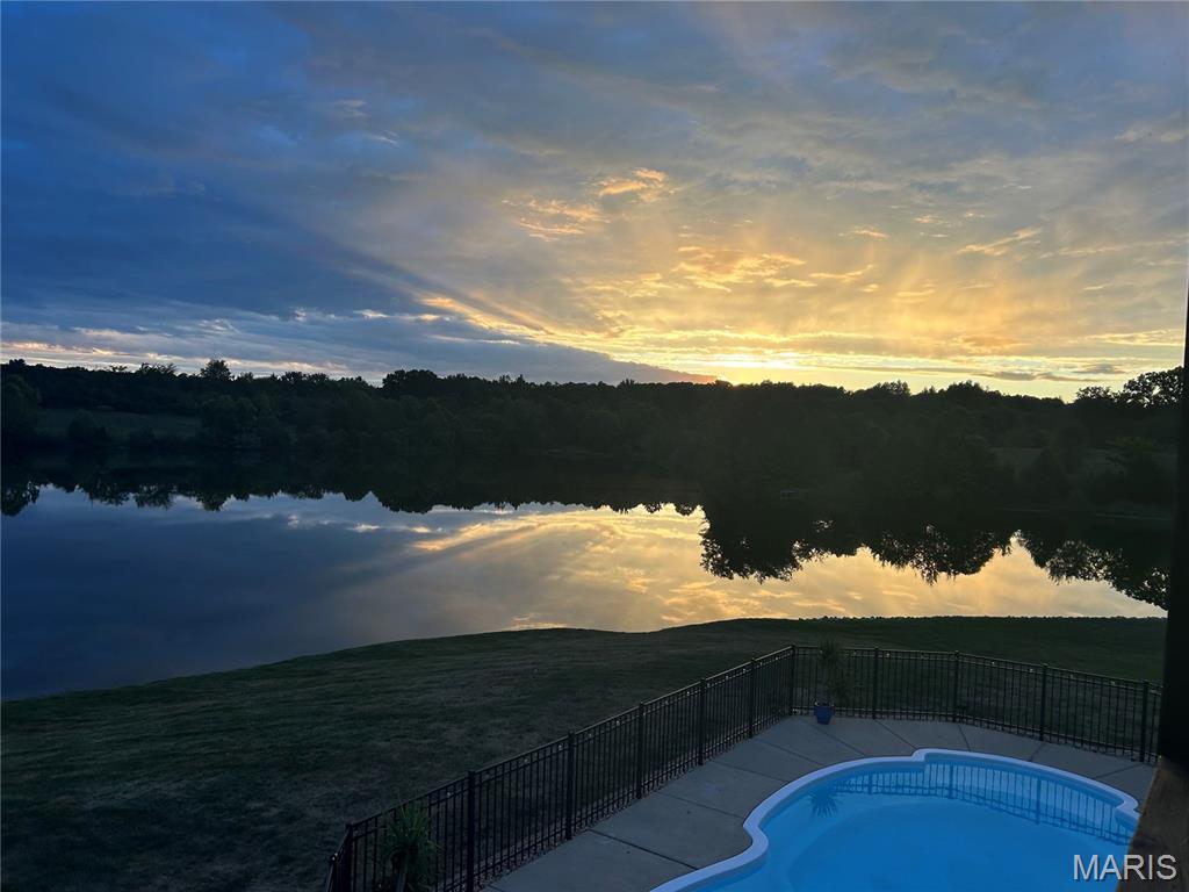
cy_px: 446
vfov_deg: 53.1
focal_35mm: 26
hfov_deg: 67.3
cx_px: 594
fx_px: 893
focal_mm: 5.7
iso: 50
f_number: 1.5
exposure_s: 1/464
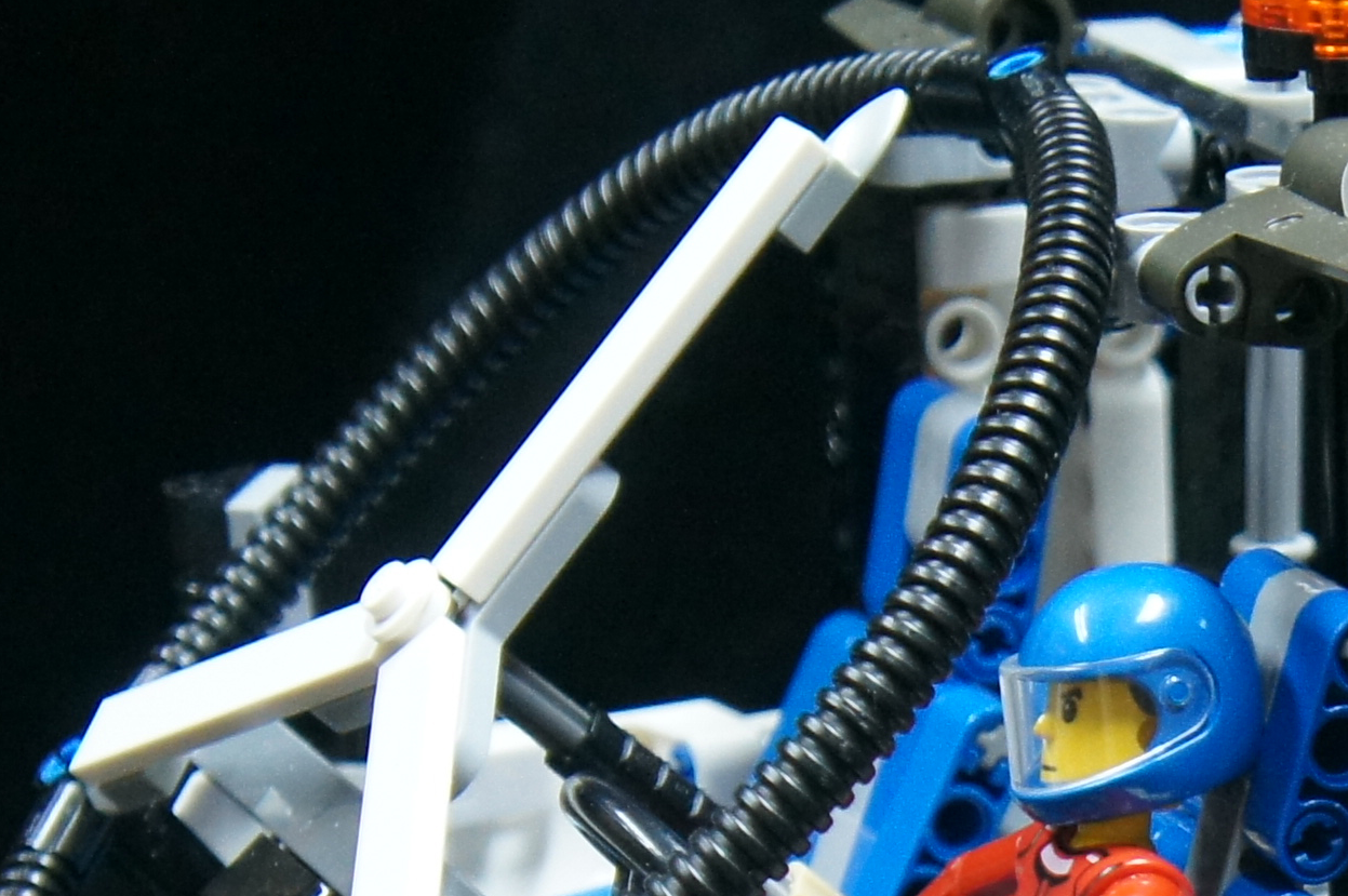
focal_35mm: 195
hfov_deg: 10.4
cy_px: 1535
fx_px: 7294
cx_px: 1706
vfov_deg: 6.9
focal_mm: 33
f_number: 4.5
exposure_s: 1/50
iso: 1600
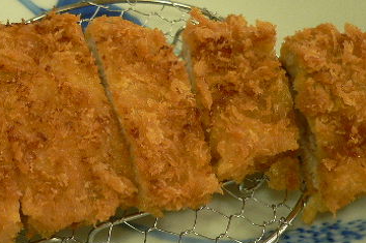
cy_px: 128
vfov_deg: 20.3
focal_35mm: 67
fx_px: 681
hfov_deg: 29.5
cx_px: 77
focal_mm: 5.8
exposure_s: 1/15
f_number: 2.8
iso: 150
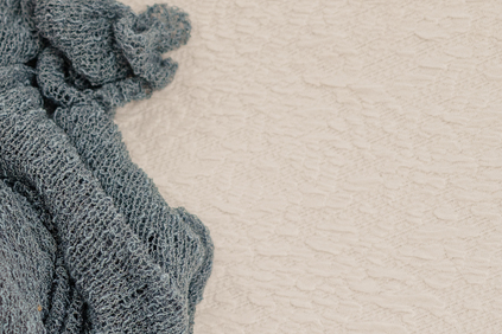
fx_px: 1980
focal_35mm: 142
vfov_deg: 9.6
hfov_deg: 14.0
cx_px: -107
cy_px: 50
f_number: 3.5
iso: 500
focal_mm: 50
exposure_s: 1/200
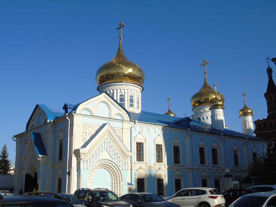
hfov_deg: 46.8
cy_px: 104
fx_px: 319
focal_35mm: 40
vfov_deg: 36.0
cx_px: 138
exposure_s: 1/1000
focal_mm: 7.1
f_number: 3.9
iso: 80
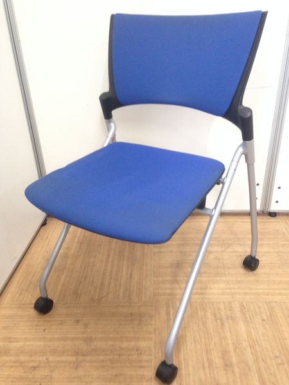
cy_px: 192
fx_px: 367
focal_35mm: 33
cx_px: 144
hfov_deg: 42.9
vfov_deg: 55.4
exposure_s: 1/20
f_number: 2.4
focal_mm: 4.12
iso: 200
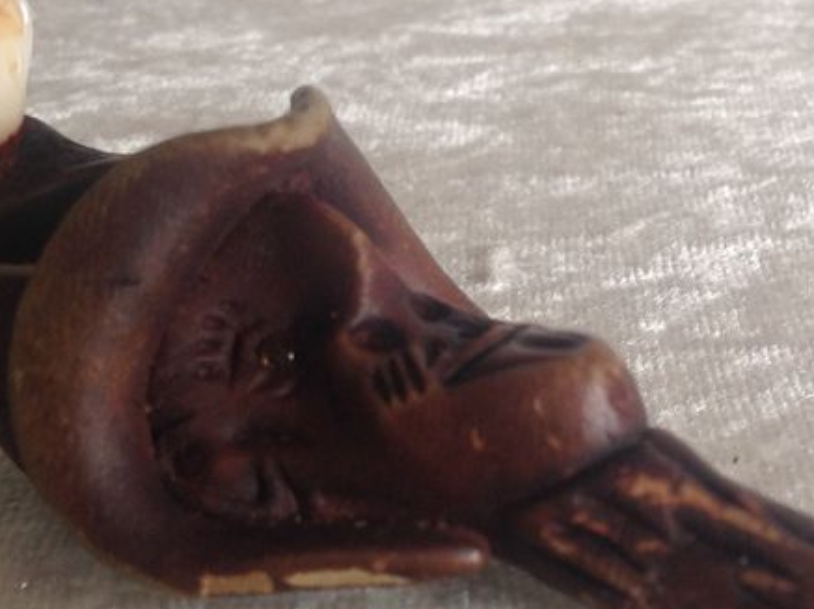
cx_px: 704
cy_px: 381
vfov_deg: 18.4
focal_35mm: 80
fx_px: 1880
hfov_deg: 23.9
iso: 50
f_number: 2.4
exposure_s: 1/30
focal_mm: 4.28
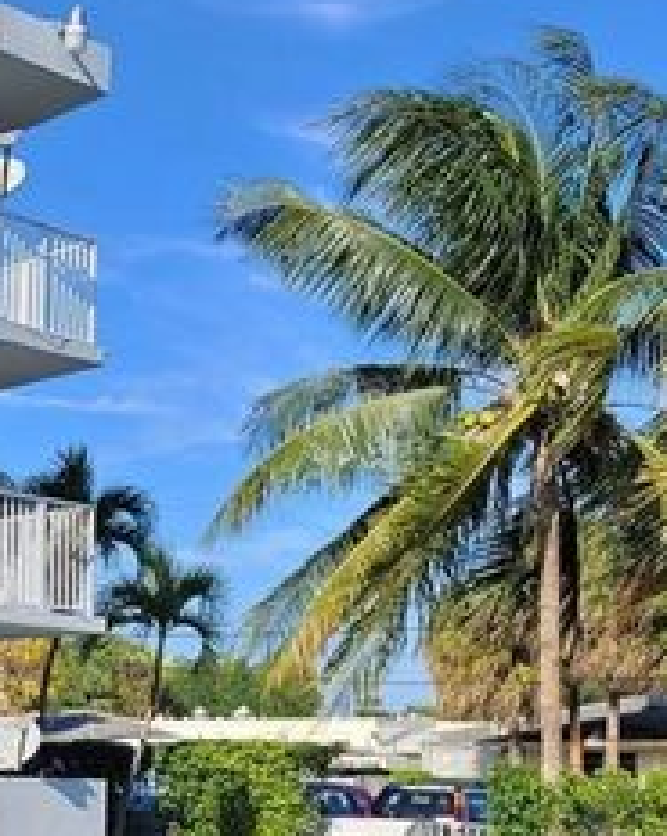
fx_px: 1607
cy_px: 690
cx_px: -159
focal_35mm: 65
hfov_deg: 21.6
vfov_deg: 28.4
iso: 40
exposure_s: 1/1854
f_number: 1.8
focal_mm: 5.4
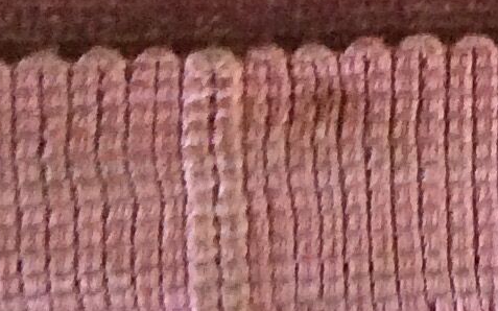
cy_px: -138
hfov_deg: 10.1
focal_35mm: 184
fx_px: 2497
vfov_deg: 7.0
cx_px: 1136
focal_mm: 3.3
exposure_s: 1/17
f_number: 2.4
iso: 320
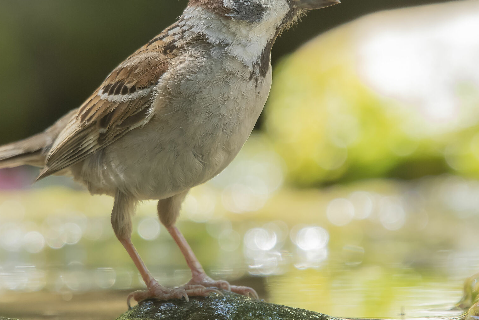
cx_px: 212
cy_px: 122
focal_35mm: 946
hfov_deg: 2.2
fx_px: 12587
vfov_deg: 1.5
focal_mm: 400
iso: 640
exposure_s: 1/180
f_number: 8
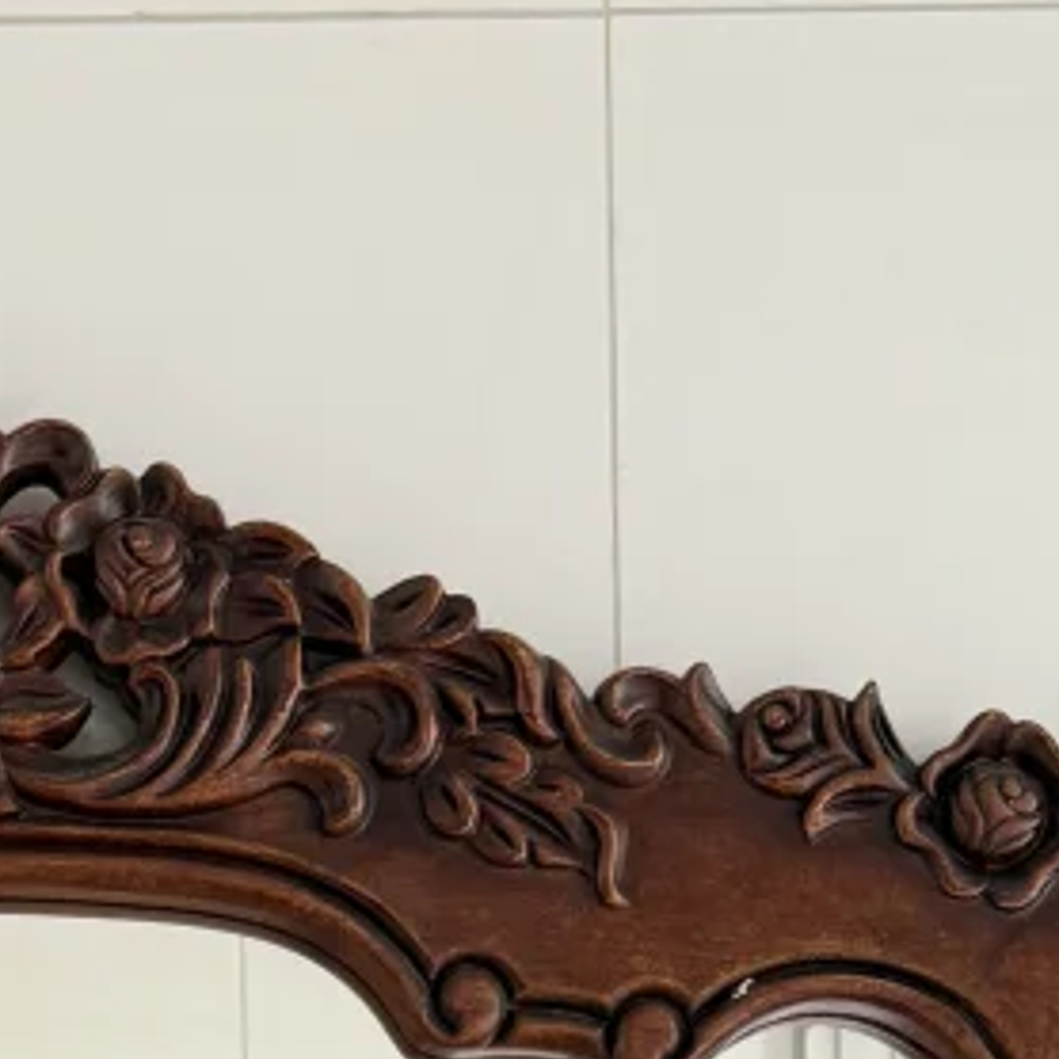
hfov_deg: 15.6
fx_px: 3807
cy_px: 1775
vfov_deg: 14.3
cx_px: 95
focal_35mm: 110
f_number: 1.78
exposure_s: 1/68
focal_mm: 6.76
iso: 200
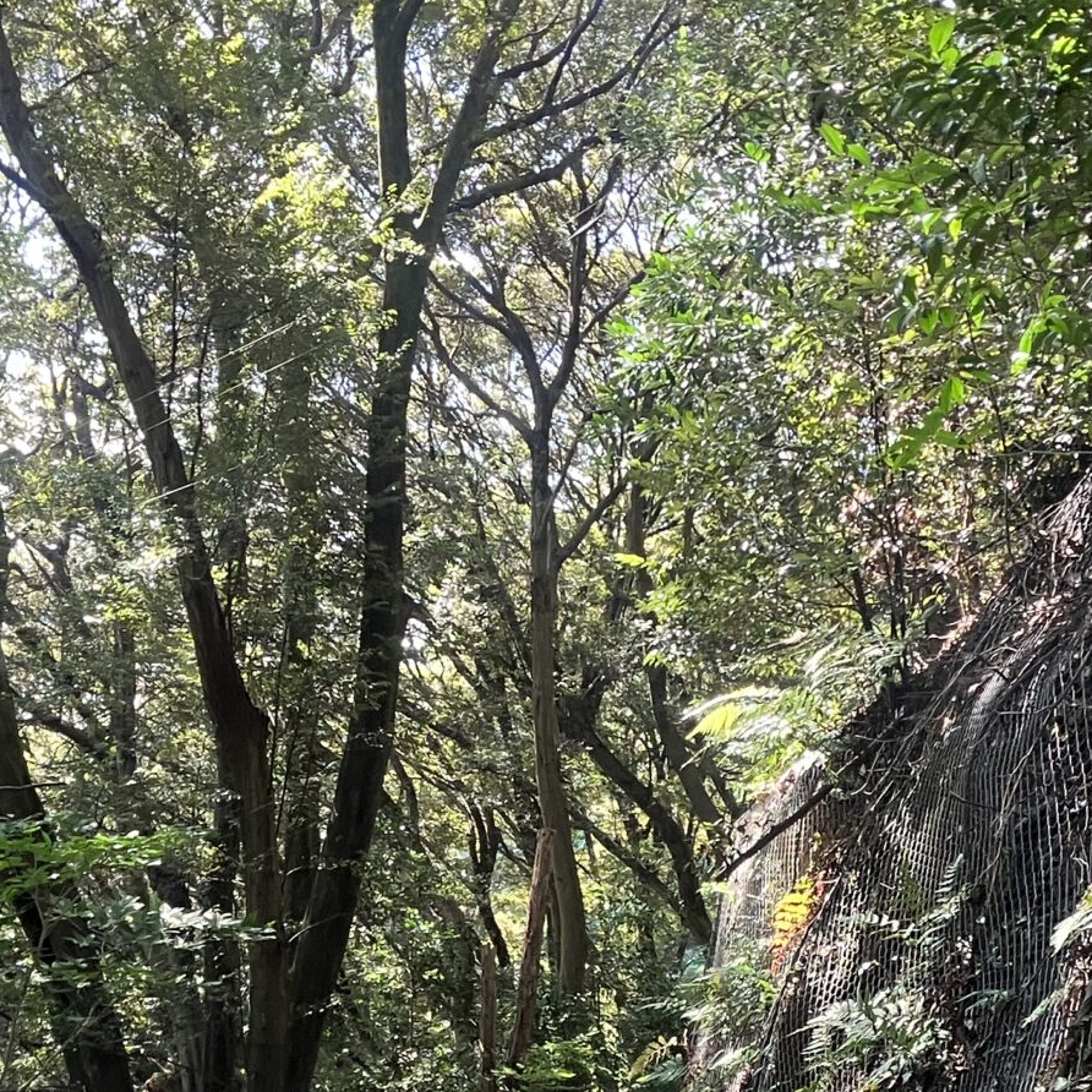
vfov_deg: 23.8
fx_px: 2534
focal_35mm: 71
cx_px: 573
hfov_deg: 24.3
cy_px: 944
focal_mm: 3.99
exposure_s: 1/60
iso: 100
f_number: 1.8
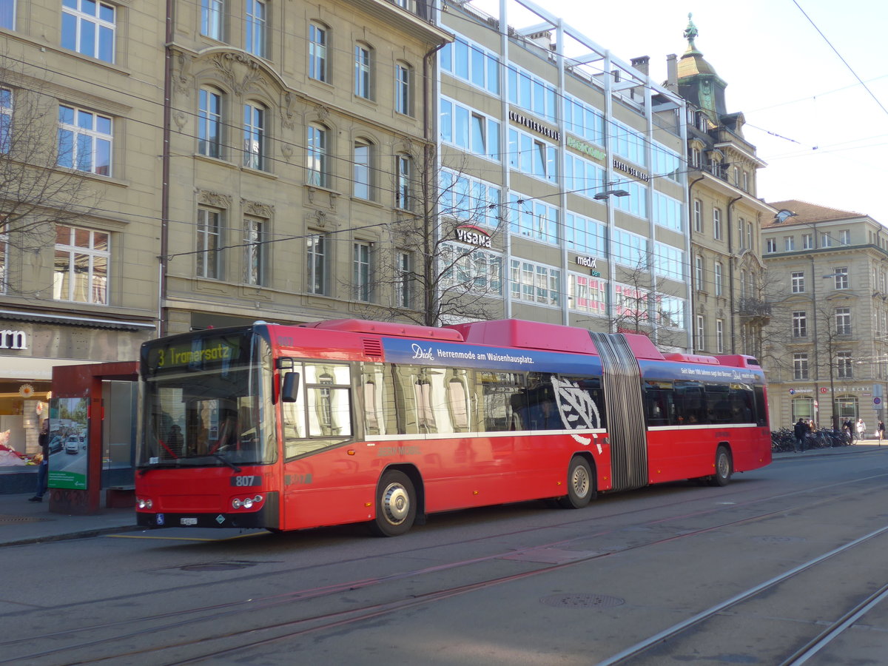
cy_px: 333
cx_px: 444
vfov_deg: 35.1
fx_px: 1052
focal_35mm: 41
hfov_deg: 45.8
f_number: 2.8
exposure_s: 1/250
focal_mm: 8.4
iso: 80
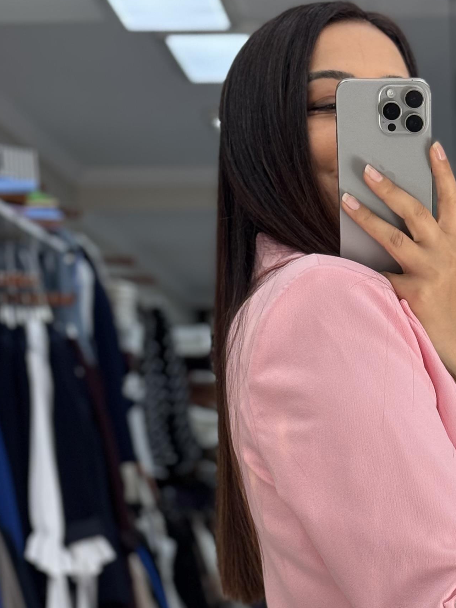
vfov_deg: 17.0
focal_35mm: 113
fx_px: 1984
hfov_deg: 13.0
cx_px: 438
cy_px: 603
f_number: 1.78
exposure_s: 1/172
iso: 64
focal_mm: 6.76
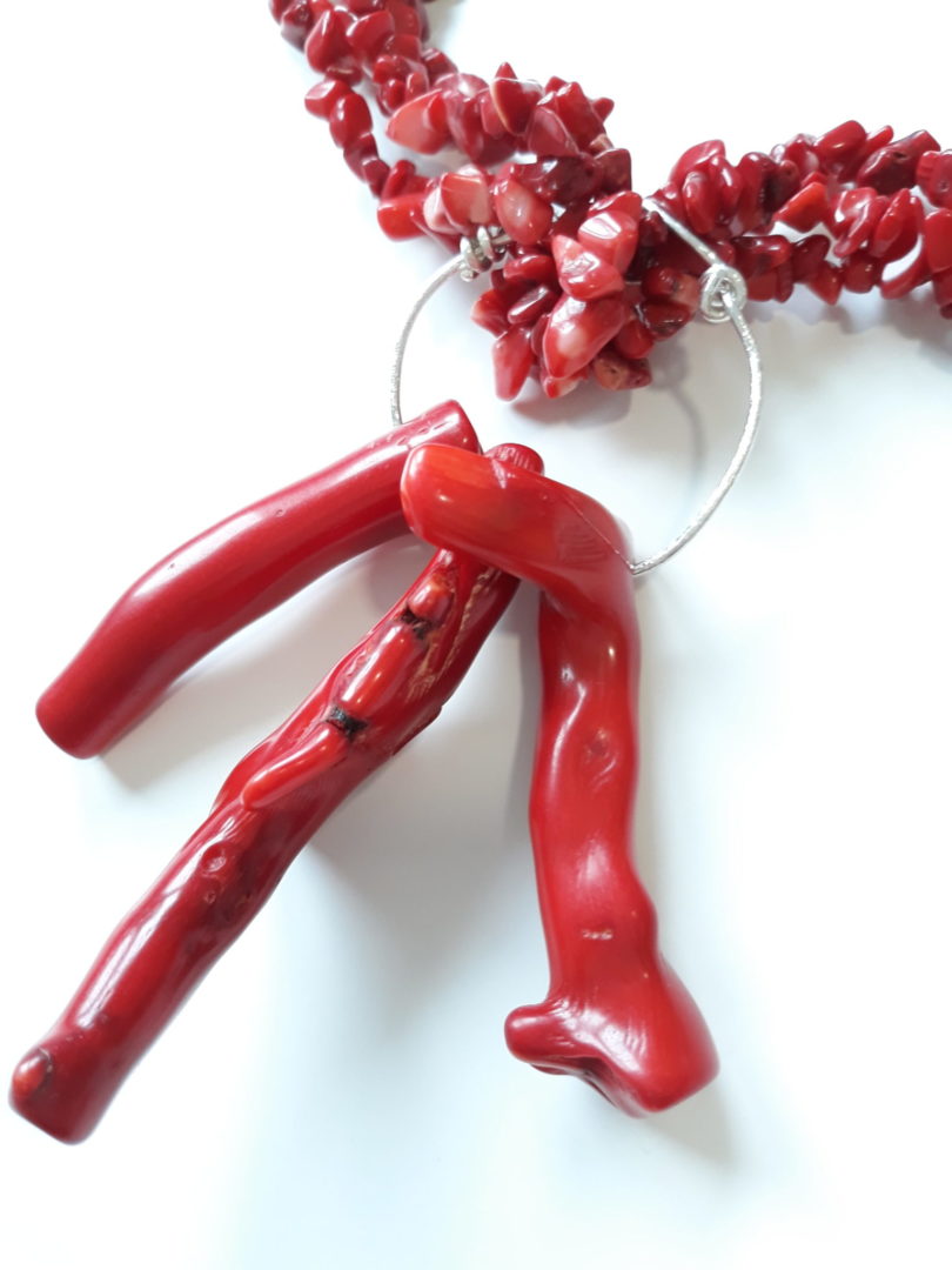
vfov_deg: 65.3
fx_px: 990
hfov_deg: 51.4
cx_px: 476
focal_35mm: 27
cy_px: 635
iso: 100
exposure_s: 1/50
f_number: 1.7
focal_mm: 3.71
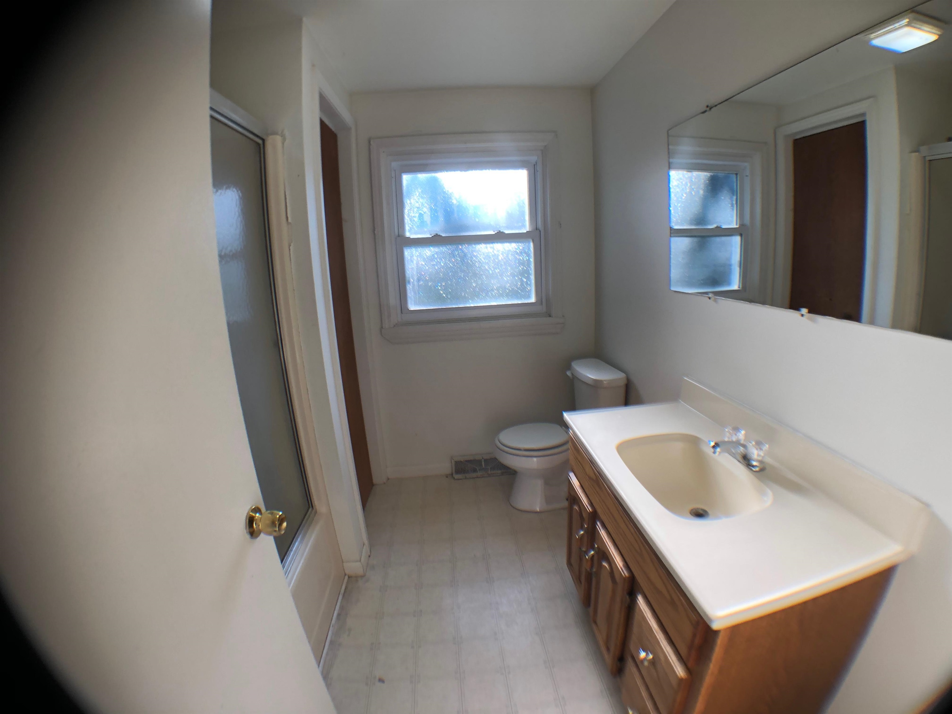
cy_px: 357
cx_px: 476
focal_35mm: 28
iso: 32
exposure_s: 1/120
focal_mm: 4
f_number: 1.8
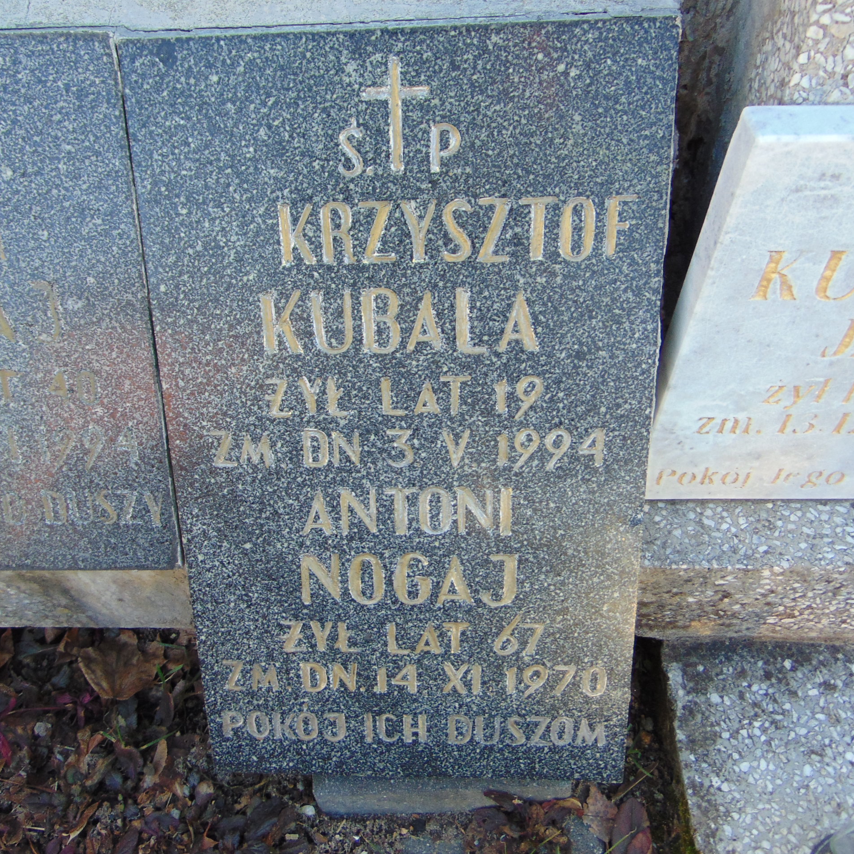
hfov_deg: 54.0
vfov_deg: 54.0
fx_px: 837
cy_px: 428
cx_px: 394
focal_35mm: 30
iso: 80
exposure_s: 1/100
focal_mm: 4.5
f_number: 3
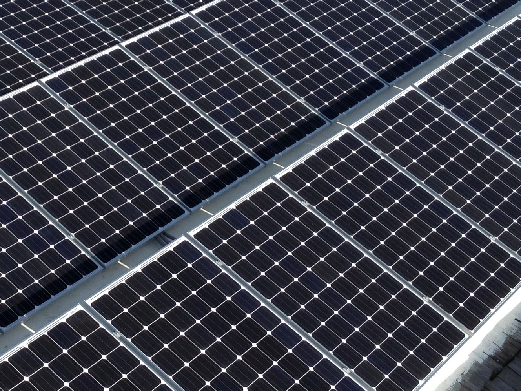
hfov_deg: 22.3
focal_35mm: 86
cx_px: 74
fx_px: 1294
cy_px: 179
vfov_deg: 17.2
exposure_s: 1/1255
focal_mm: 4.28
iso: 50
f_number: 2.4
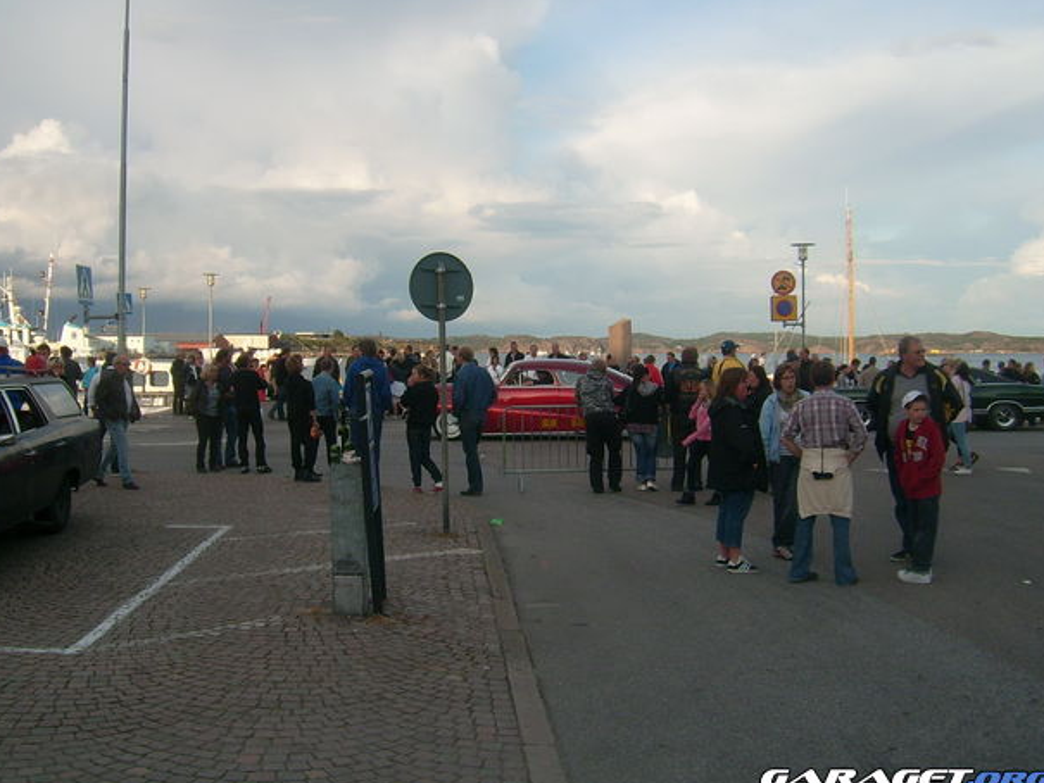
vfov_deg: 38.7
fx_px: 1116
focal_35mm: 37
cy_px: 381
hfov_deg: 50.1
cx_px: 504
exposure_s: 1/162
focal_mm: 5.95
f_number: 5.8
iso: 50
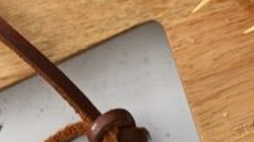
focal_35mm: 211
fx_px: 1420
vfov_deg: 5.6
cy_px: -143
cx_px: 326
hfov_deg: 10.0
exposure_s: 1/25
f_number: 5
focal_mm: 50
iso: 125
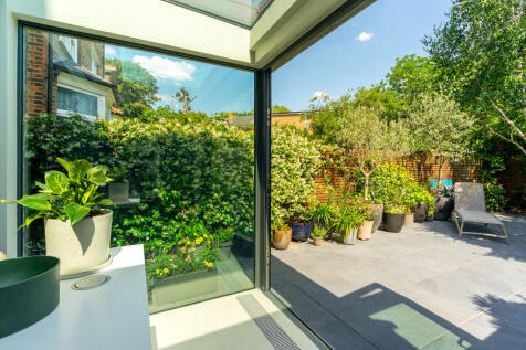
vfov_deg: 73.7
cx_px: 263
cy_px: 175
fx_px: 234
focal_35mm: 16
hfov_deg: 96.8
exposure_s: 1/320
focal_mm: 16
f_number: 8
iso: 400
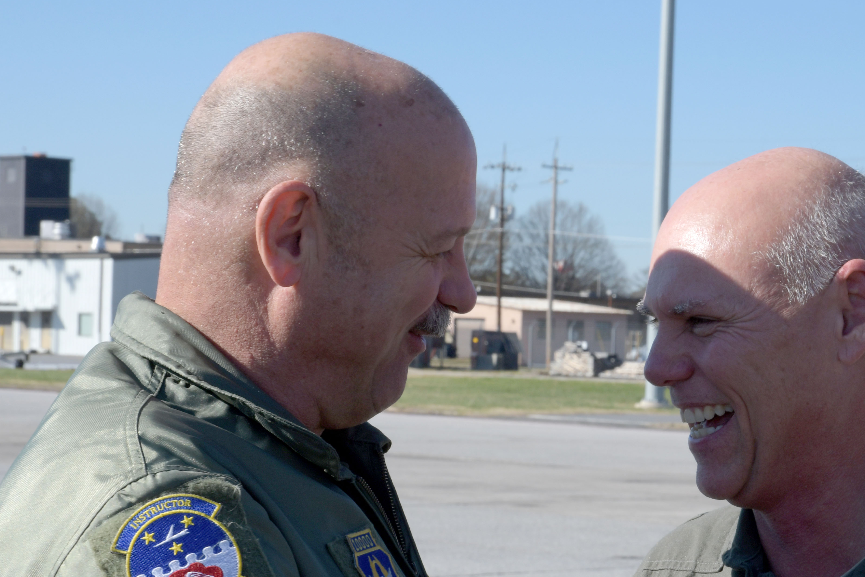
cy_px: 359
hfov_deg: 18.9
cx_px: 546
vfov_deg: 12.7
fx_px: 2595
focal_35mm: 108
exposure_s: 1/250
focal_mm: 48
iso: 200
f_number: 16
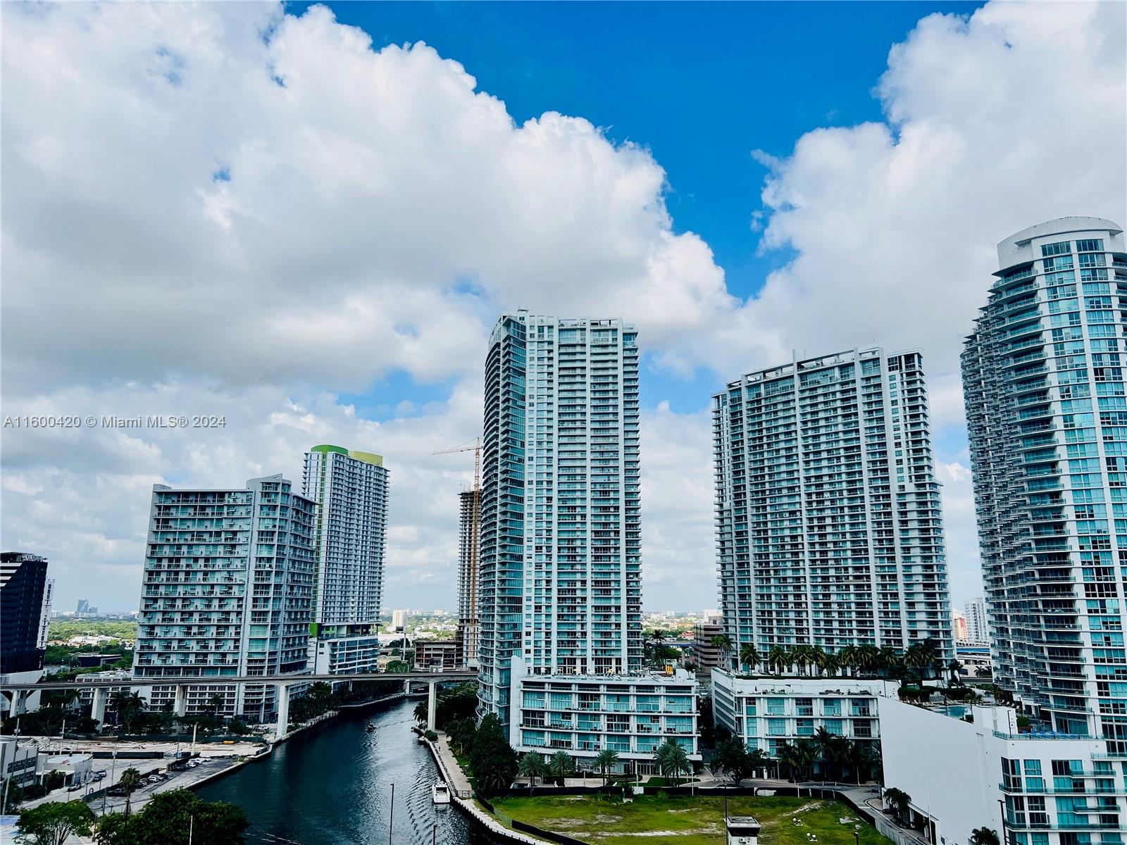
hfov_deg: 67.3
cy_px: 422
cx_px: 564
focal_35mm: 26
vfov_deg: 53.1
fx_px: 846
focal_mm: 5.7
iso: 50
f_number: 1.5
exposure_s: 1/6579
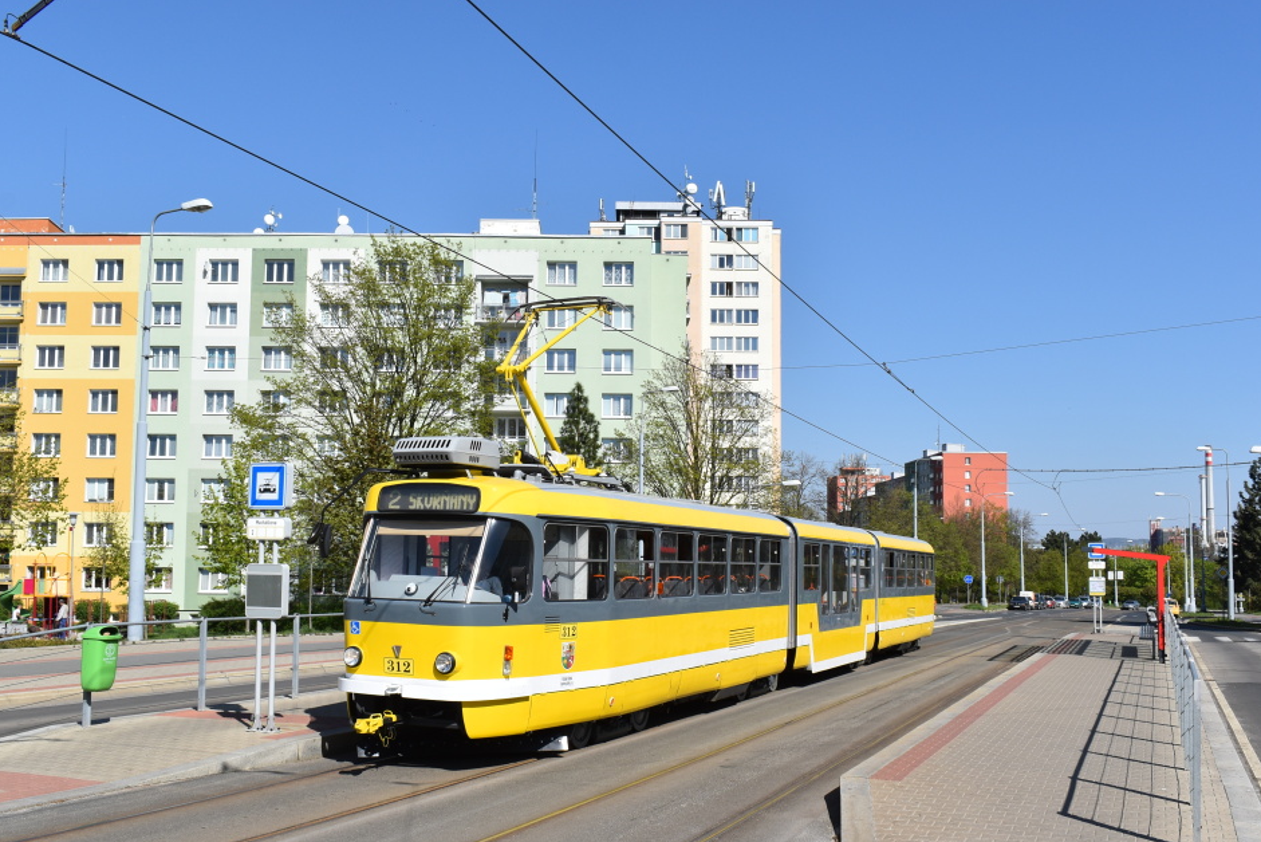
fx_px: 1315
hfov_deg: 51.2
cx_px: 615
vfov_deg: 35.5
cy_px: 454
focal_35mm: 38
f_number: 11
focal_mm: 23
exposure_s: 1/500
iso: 200
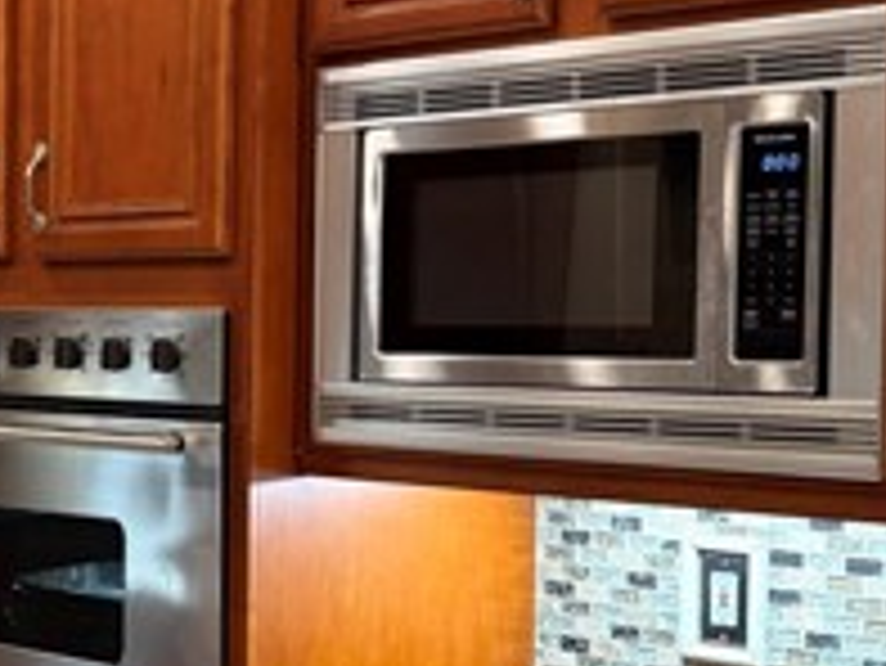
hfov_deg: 23.8
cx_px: -31
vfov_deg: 18.9
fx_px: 1998
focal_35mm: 78
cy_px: 374
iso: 400
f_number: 1.78
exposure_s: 1/60
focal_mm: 6.76
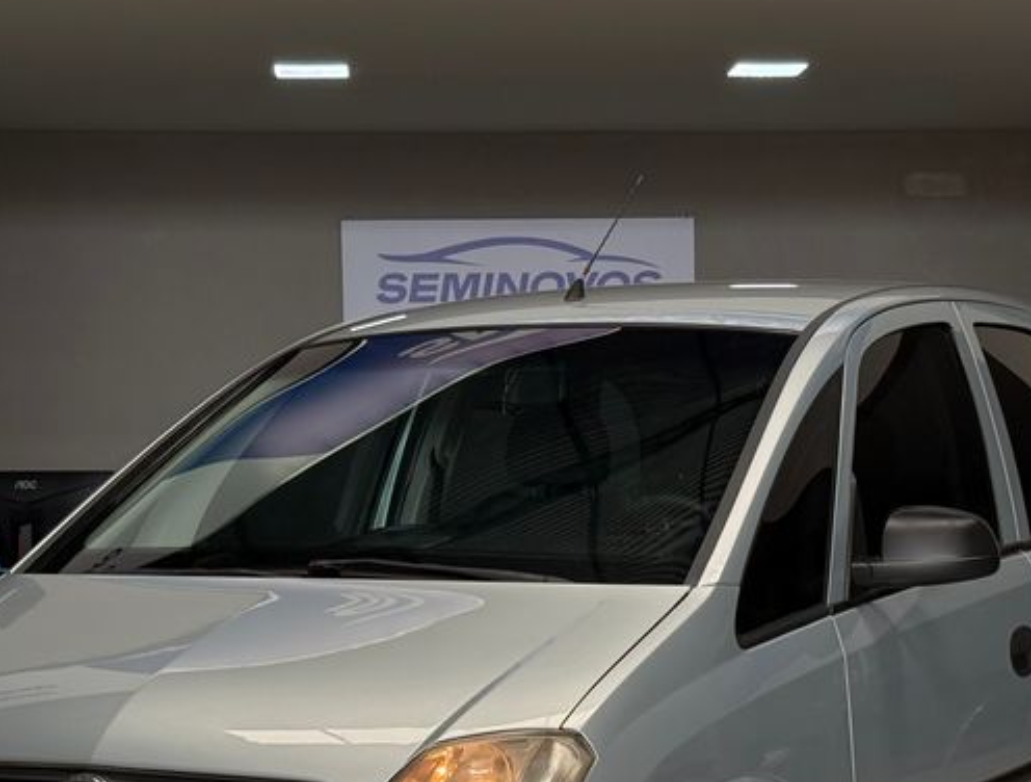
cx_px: 548
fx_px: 2751
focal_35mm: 92
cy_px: 651
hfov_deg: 21.2
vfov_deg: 16.0
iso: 80
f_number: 1.78
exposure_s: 1/171
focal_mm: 6.76
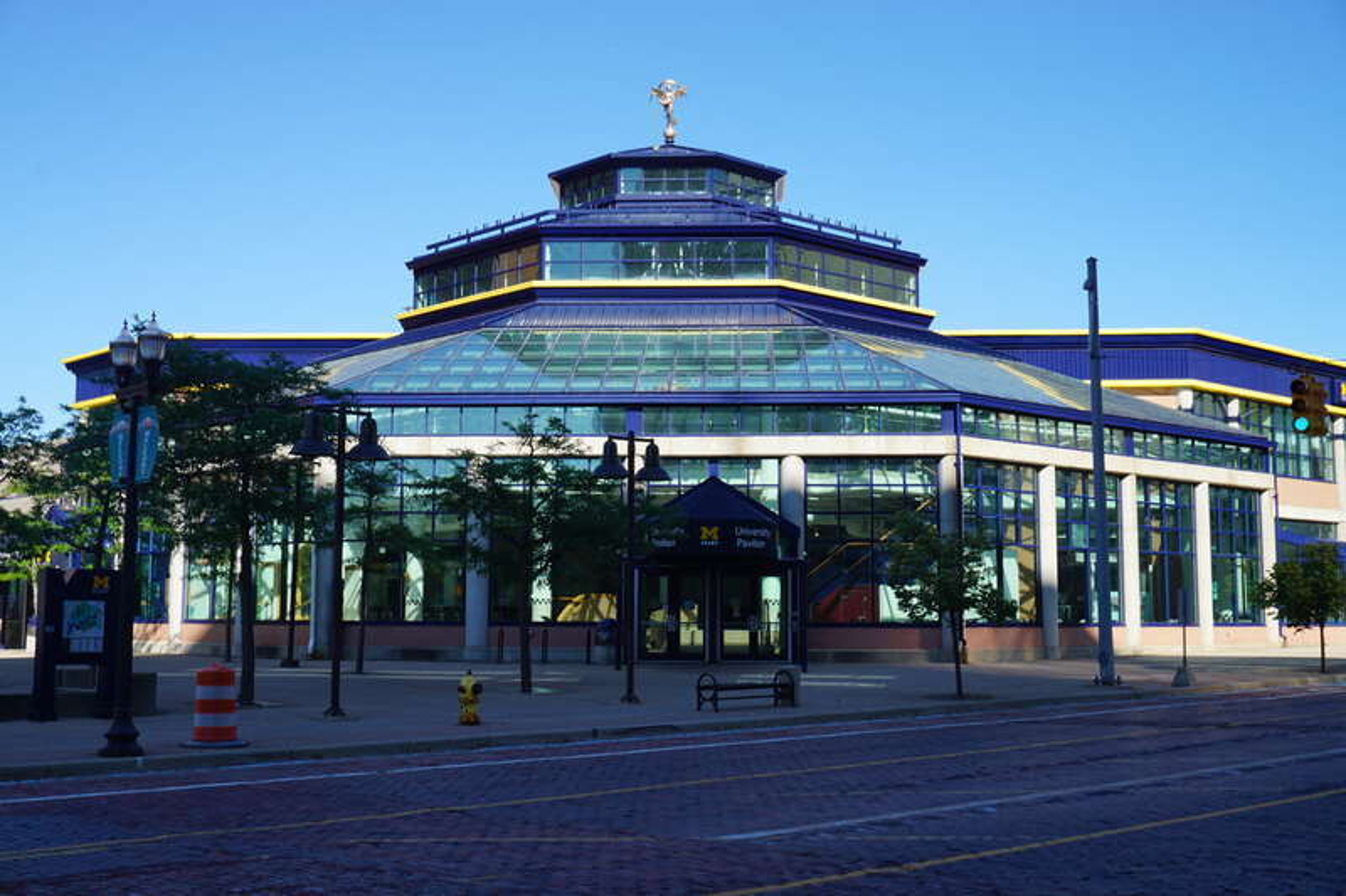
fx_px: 1570
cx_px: 673
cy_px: 448
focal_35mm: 42
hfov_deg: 46.4
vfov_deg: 31.9
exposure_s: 1/100
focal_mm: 28
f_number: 10
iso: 100
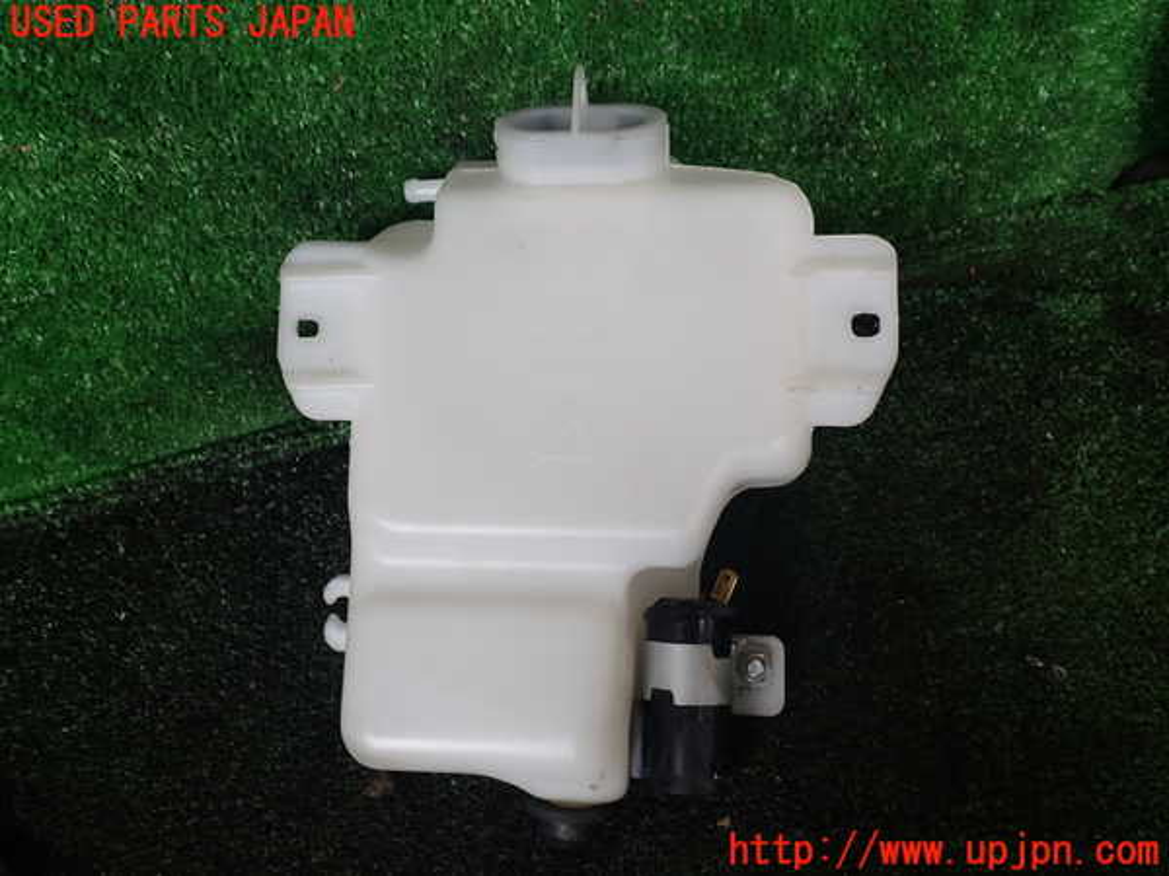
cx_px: 584
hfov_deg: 60.0
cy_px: 438
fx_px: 1013
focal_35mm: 30
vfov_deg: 46.8
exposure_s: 1/80
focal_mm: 5.4
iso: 100
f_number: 3.2
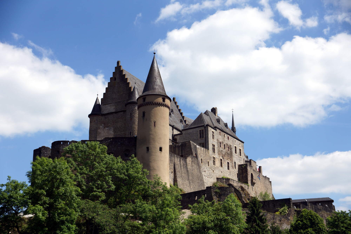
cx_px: 176
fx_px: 512
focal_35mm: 52
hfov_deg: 37.9
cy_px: 117
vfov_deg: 25.7
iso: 100
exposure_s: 1/1600
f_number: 4.5
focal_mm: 35
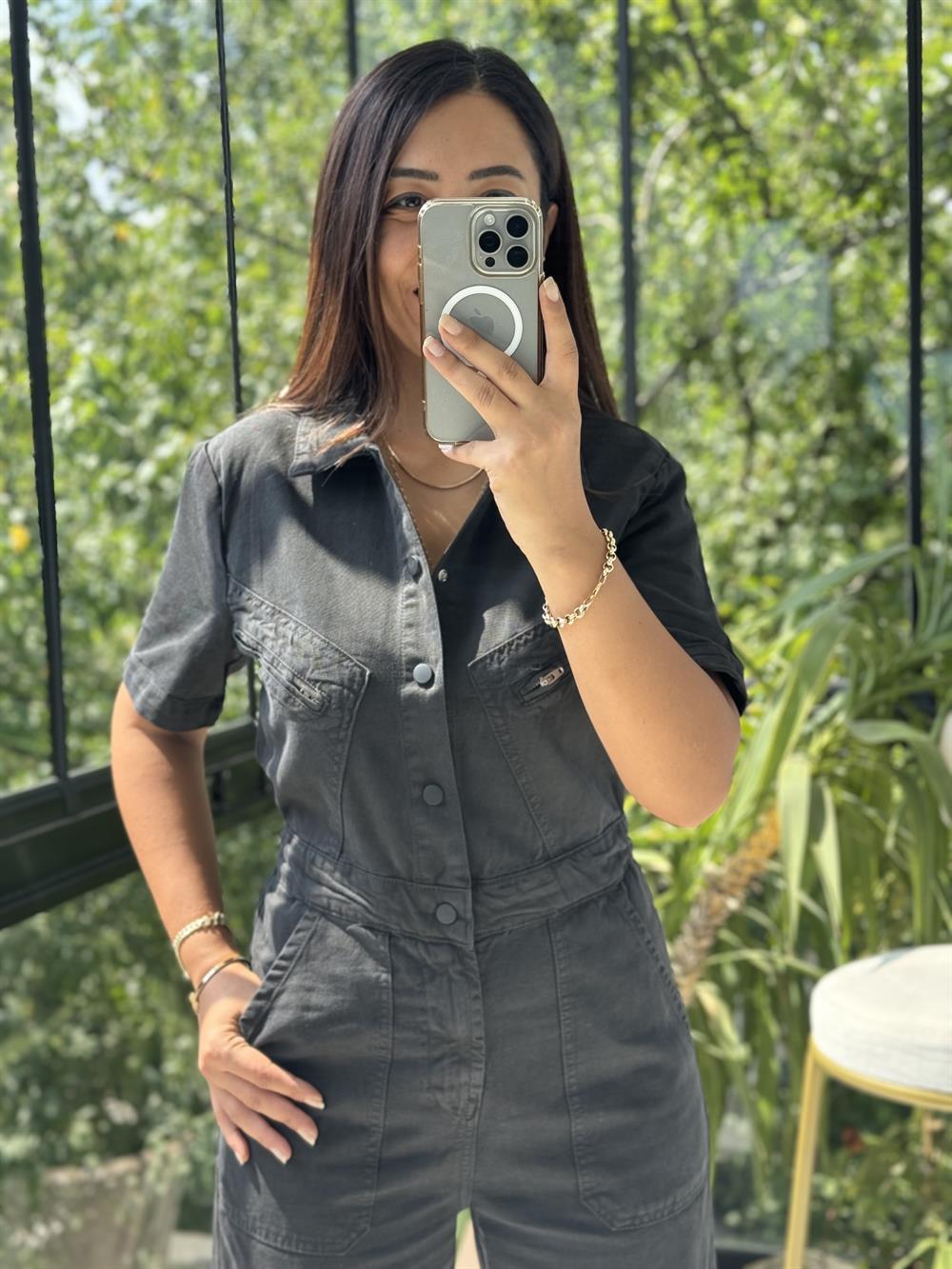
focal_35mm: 48
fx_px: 1760
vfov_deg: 39.7
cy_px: 634
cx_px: 476
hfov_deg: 30.3
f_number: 1.78
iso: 64
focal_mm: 6.76
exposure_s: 1/215
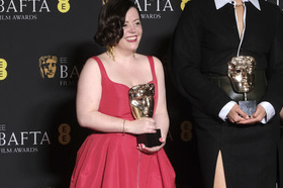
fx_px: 1201
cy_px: 82
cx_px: 225
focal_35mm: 153
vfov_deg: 8.9
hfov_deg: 13.4
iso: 1600
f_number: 3.2
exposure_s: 1/160
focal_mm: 63.4
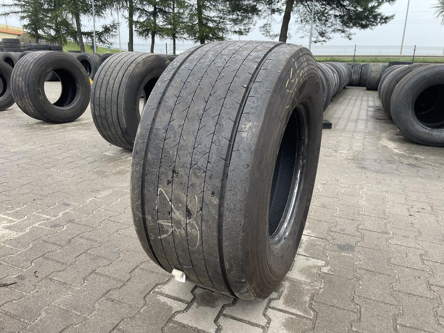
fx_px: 334
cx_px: 222
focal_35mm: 26
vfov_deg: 53.1
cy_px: 166
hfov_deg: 67.3
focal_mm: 4.2
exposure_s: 1/504
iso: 32
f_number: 1.6
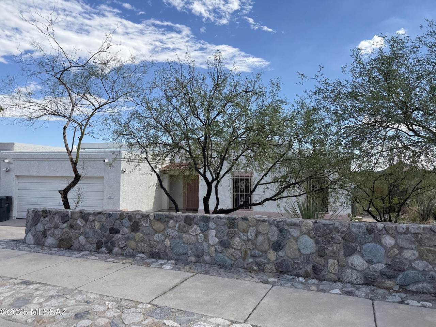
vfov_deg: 56.8
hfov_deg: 71.6
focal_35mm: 24
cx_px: 218
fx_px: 302
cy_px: 164
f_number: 1.78
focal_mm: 6.76
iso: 80
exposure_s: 1/3279
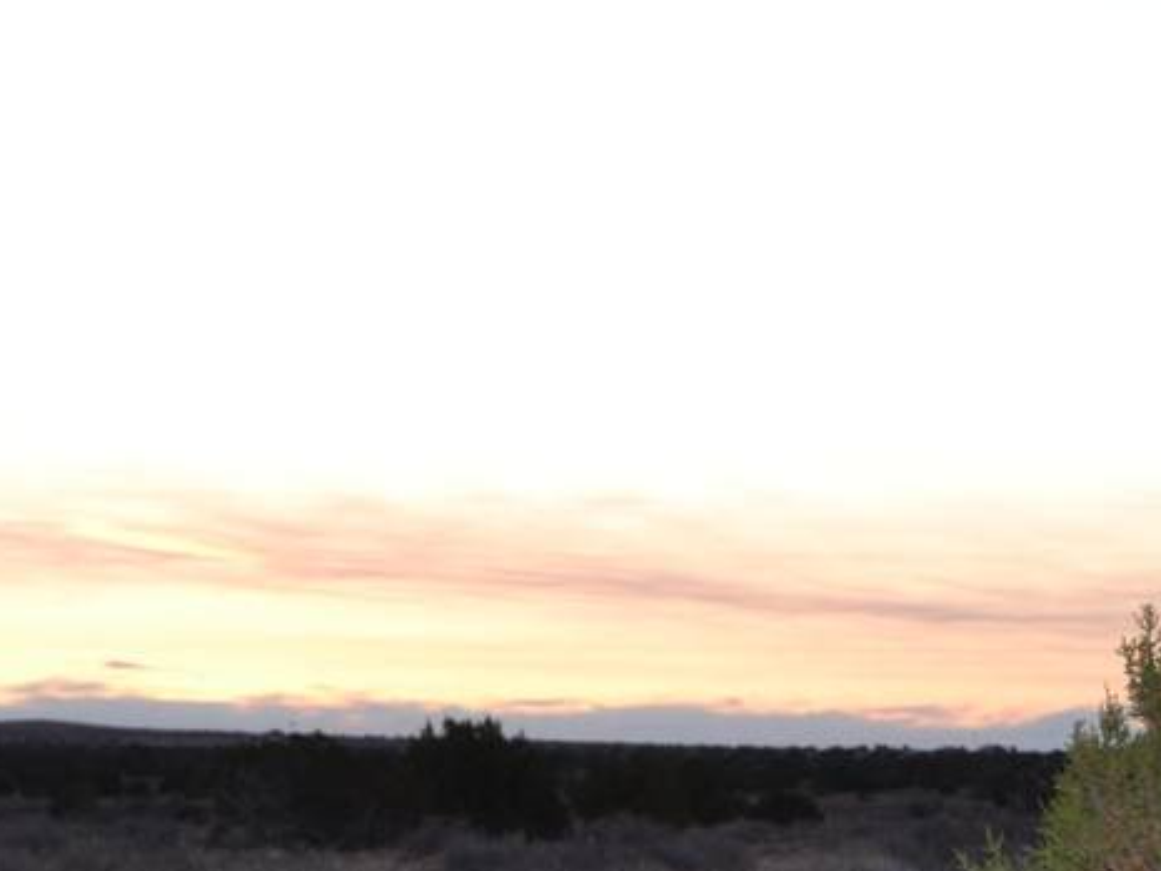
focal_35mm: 127
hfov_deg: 15.5
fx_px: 4261
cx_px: 385
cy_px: 675
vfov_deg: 11.6
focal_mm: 32
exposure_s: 1/125
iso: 280
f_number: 4.8
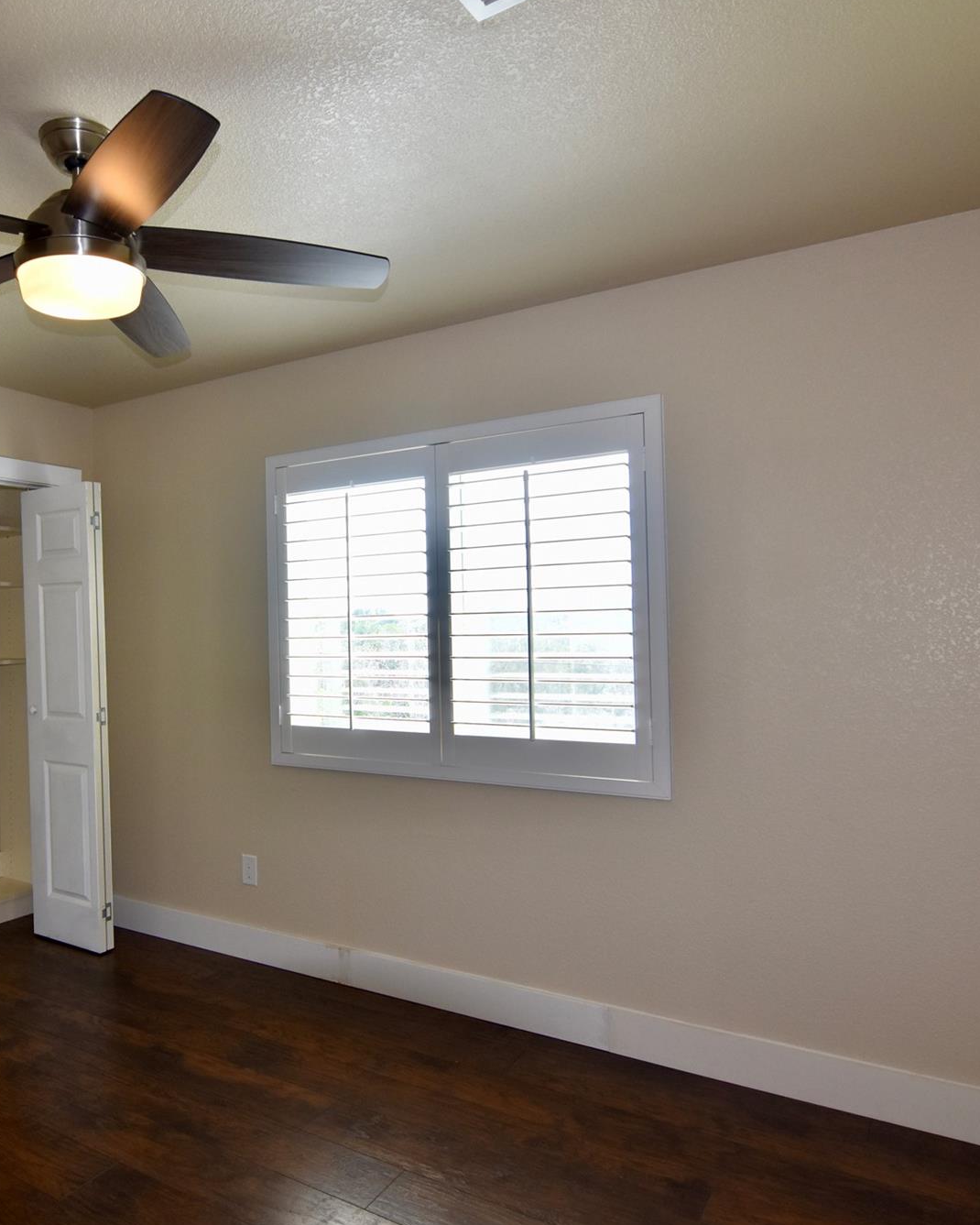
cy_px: 616
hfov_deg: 57.7
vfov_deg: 70.9
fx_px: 860
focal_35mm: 24
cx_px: 309
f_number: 5.6
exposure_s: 1/125
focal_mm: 11
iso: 560
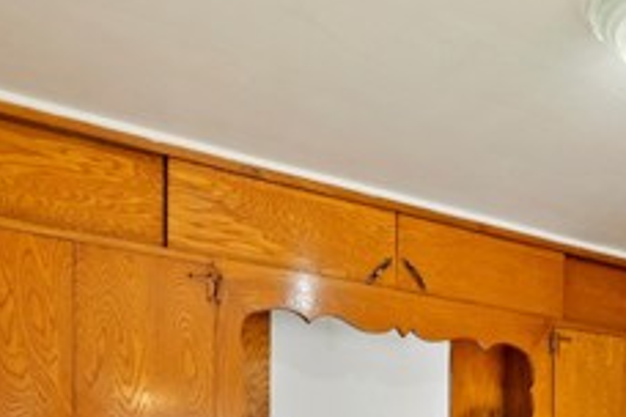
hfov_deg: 40.3
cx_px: 563
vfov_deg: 26.1
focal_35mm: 45
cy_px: 520
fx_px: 782
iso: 400
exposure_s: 1/6
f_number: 7.1
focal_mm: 16
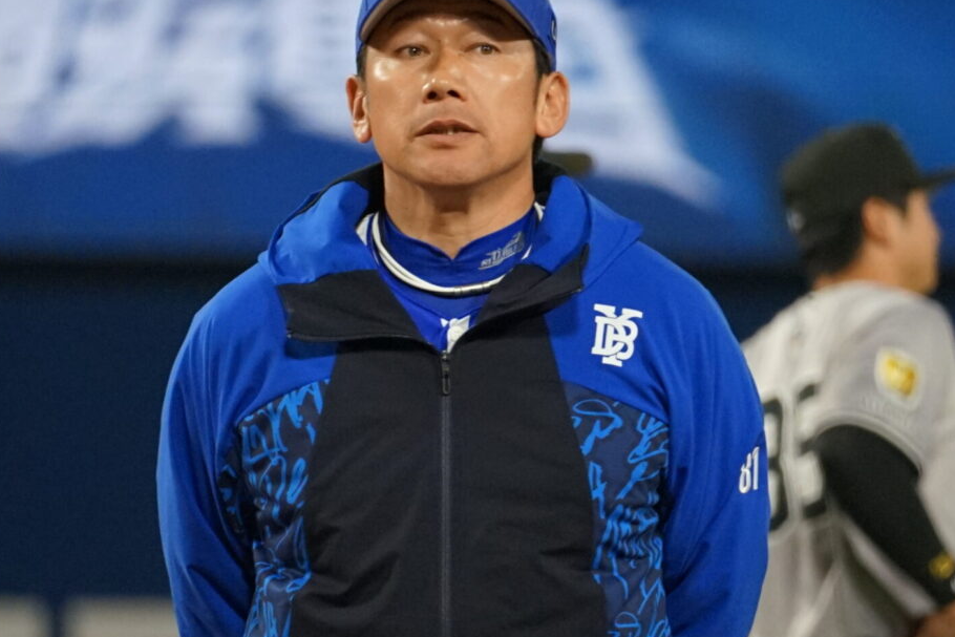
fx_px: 18359
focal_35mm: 692
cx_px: 463
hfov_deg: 3.0
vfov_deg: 2.0
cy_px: 409
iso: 2500
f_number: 6.3
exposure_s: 1/500
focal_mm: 350
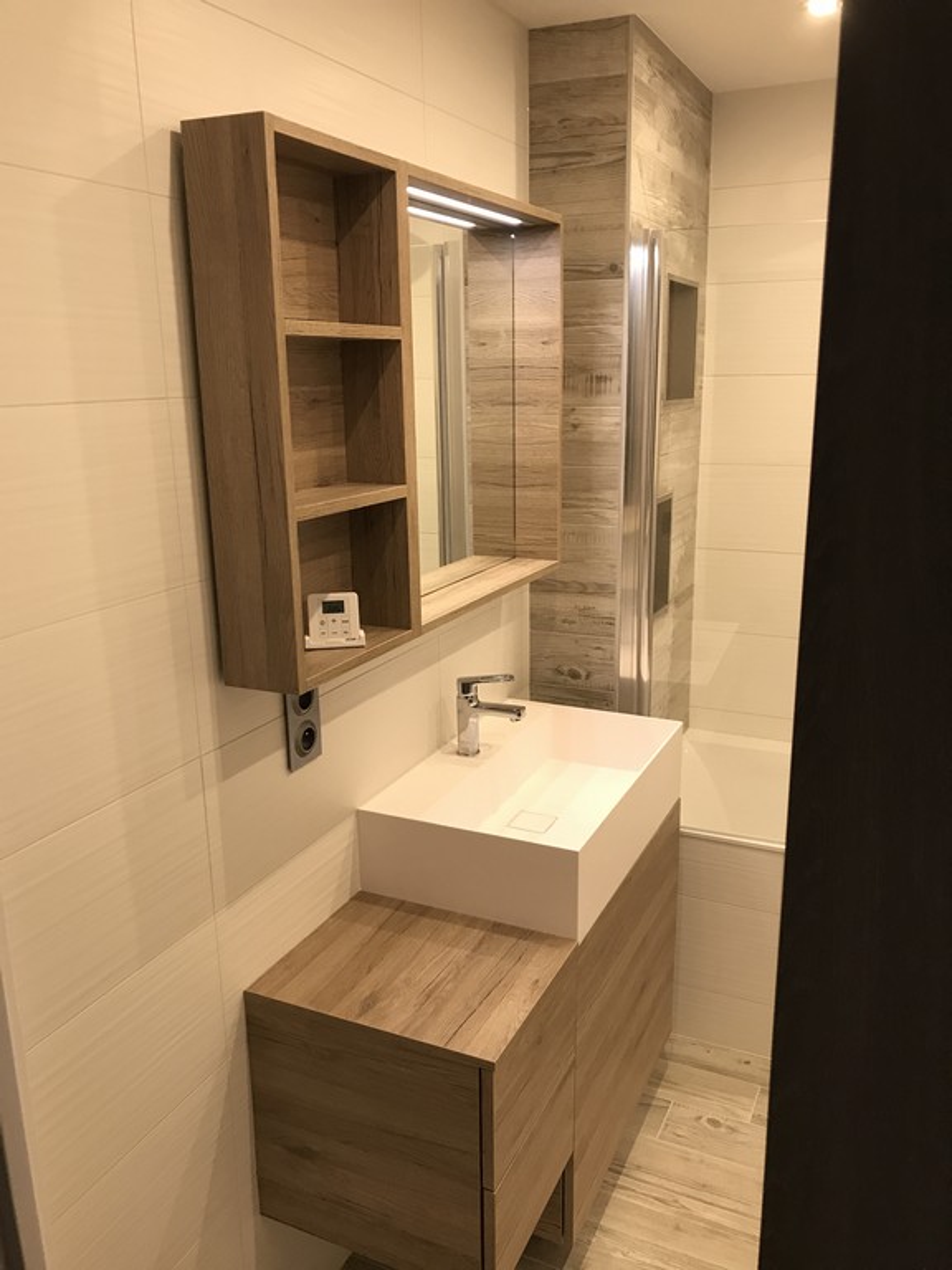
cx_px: 476
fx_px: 1027
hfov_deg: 49.7
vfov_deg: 63.4
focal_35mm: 28
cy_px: 635
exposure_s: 1/31
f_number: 1.8
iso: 40
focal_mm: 3.99
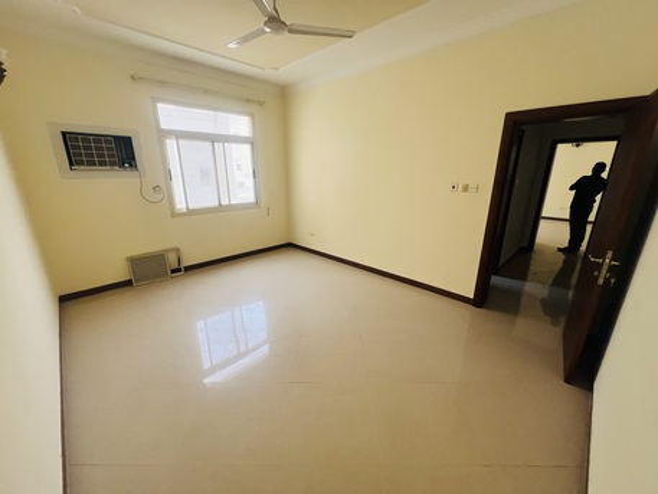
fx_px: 247
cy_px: 247
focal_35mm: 13
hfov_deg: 106.2
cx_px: 329
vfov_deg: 89.9
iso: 250
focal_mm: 1.57
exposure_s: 1/100
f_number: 1.8
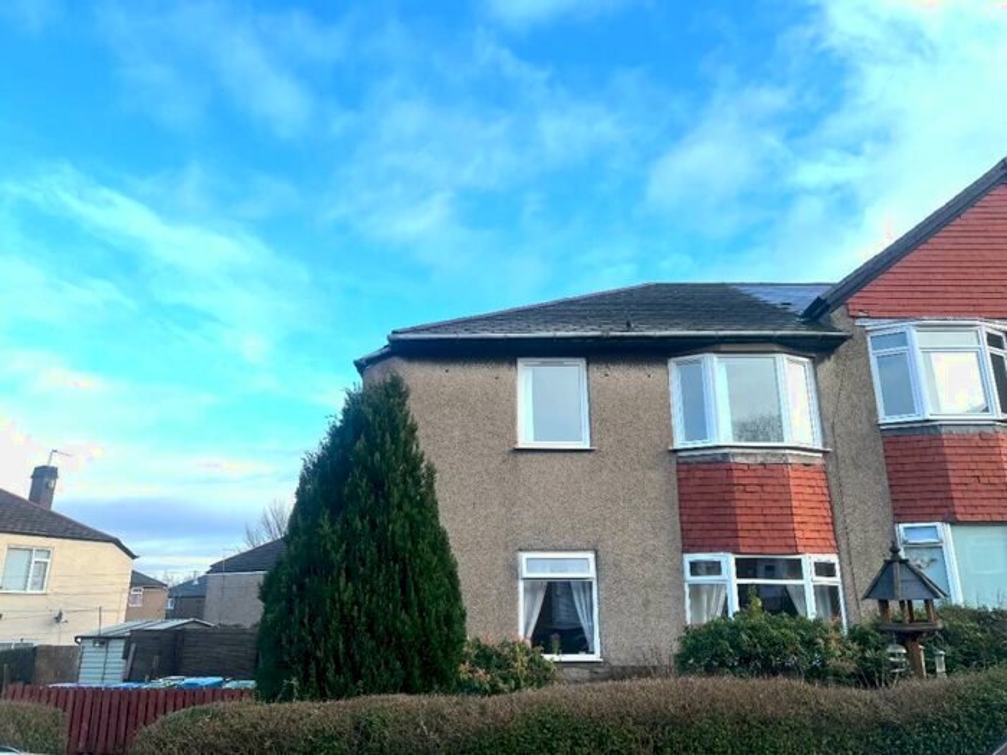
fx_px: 756
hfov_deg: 67.3
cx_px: 504
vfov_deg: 53.1
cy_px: 378
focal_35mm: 26
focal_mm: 5.7
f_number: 1.5
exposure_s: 1/2008
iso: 50
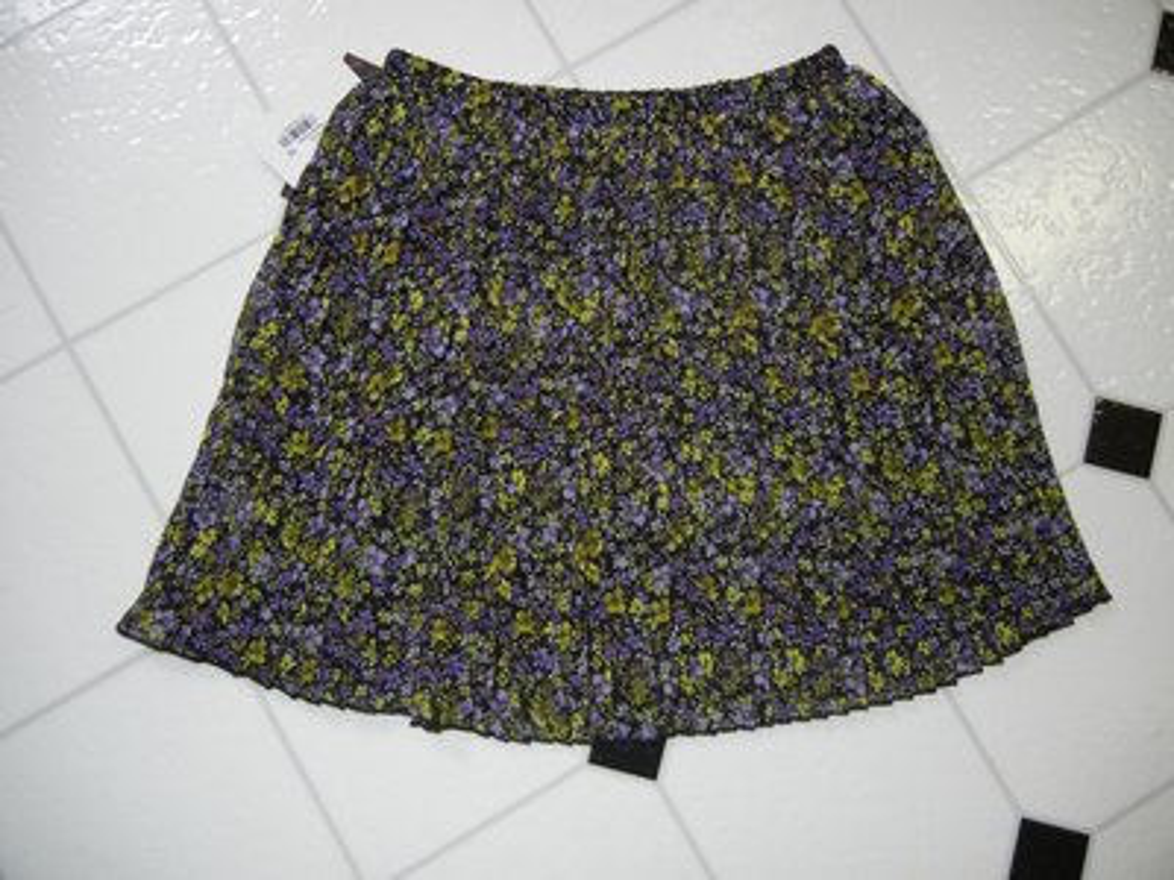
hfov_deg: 60.0
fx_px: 1017
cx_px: 587
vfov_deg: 46.8
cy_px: 440
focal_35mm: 30
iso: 200
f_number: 3.5
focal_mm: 5.4
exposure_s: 1/30
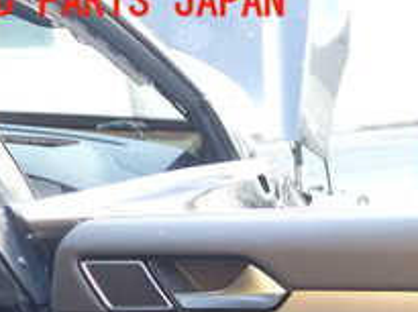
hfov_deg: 20.6
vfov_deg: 15.7
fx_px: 1061
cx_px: 526
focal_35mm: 88
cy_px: 436
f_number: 2.3
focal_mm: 5.4
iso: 200
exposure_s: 1/50
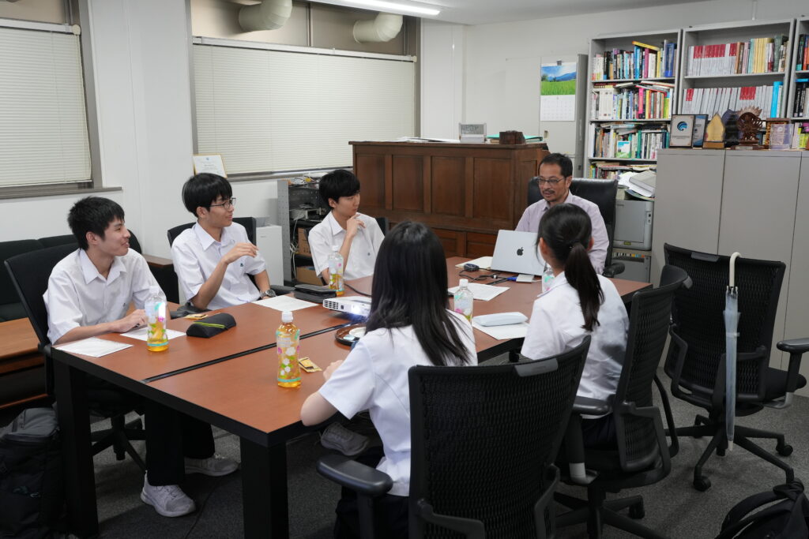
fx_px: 787
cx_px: 404
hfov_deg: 54.4
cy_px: 270
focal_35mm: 35
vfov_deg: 37.9
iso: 1600
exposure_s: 1/40
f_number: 8
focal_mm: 35
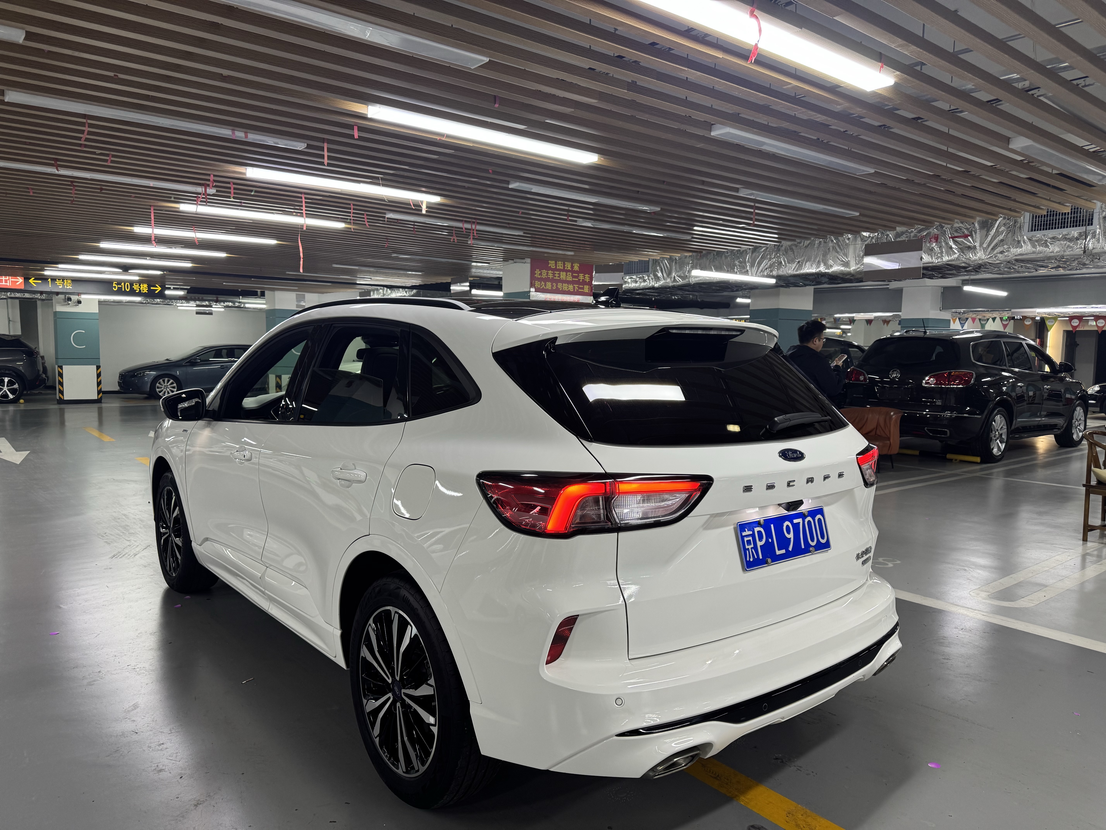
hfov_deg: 71.6
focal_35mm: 24
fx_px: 767
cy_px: 415
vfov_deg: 56.8
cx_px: 553
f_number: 1.78
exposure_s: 1/105
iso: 125
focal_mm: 6.76
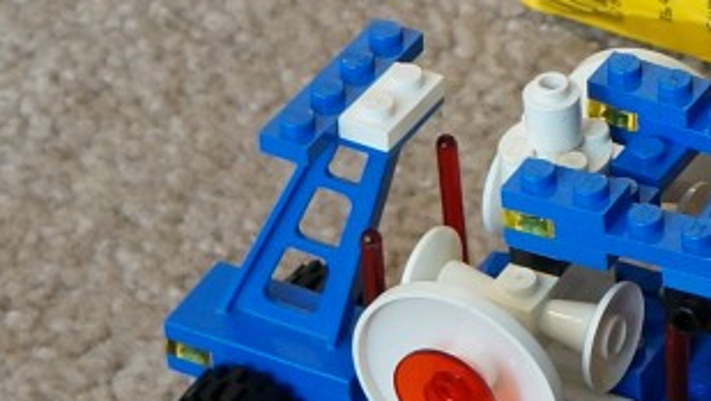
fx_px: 2654
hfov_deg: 14.5
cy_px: 190
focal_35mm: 141
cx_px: 969
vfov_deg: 8.6
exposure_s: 1/15
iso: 800
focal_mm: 27
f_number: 9
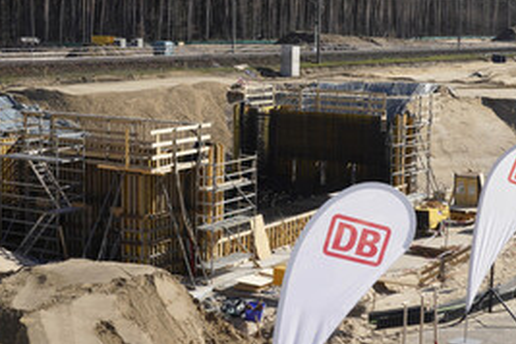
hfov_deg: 28.5
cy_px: 141
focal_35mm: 71
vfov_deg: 19.2
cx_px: 268
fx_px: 1018
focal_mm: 42
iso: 100
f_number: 9
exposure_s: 1/250
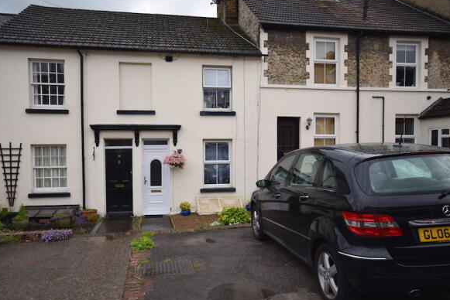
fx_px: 338
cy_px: 157
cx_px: 218
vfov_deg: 48.0
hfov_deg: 67.3
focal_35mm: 27
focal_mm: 16
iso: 200
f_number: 7.1
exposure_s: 1/320
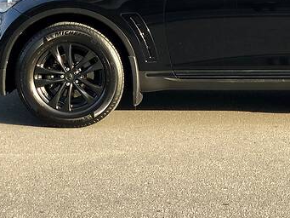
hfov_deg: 15.9
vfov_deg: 12.0
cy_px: 12
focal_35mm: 122
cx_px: 278
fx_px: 1022
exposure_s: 1/120
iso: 25
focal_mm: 6
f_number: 2.4
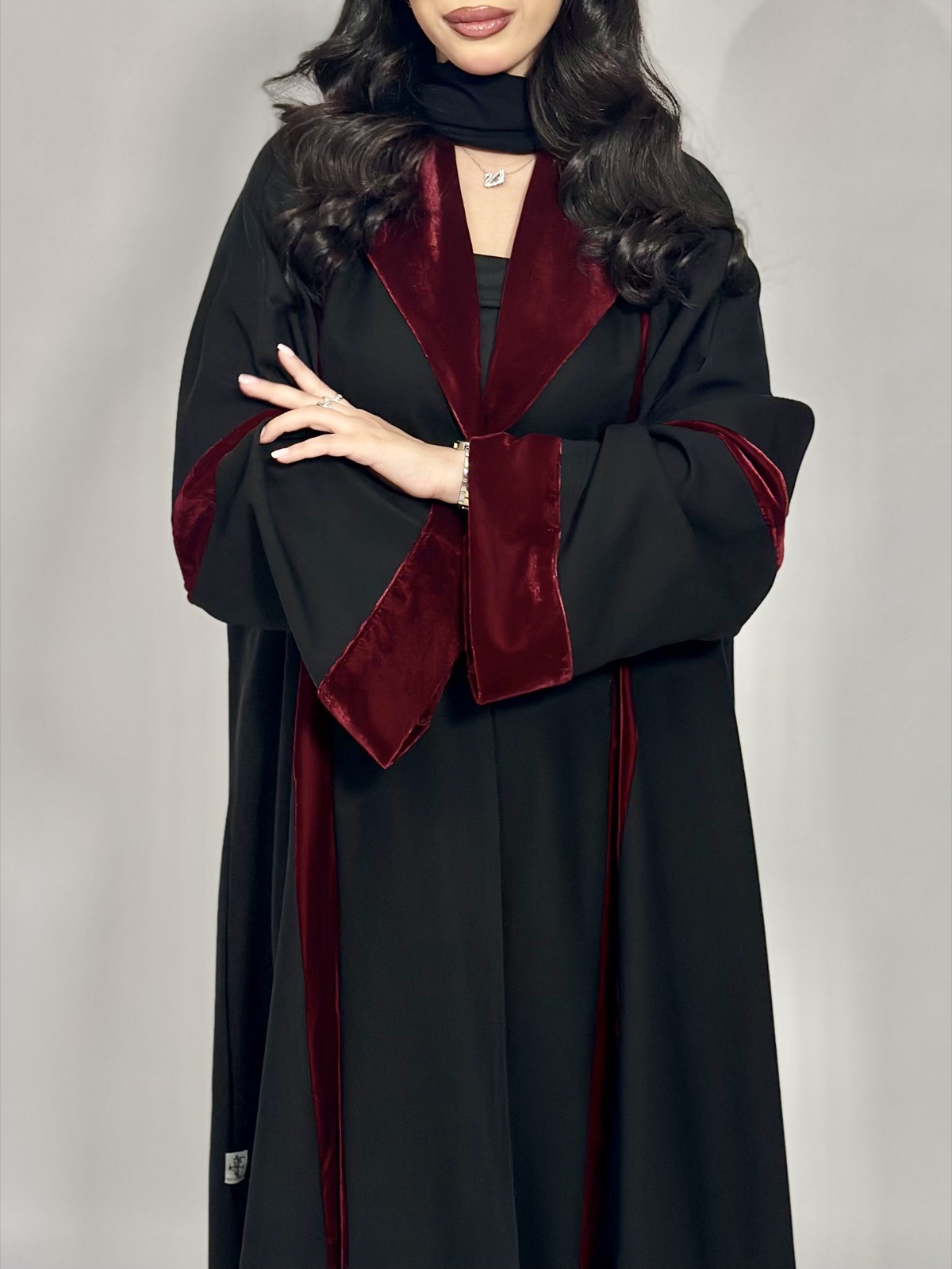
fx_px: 1760
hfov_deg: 30.3
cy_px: 634
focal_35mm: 48
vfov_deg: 39.7
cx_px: 476
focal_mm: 6.86
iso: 125
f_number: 1.78
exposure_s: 1/110
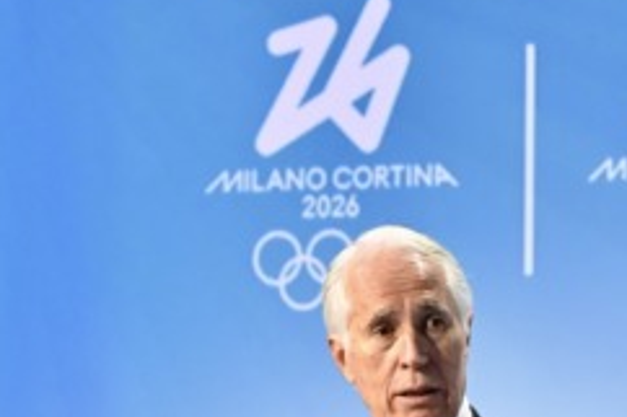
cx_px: 543
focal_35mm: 371
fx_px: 6457
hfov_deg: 5.6
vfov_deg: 3.7
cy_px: 334
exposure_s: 1/100
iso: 3200
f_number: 8
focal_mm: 140
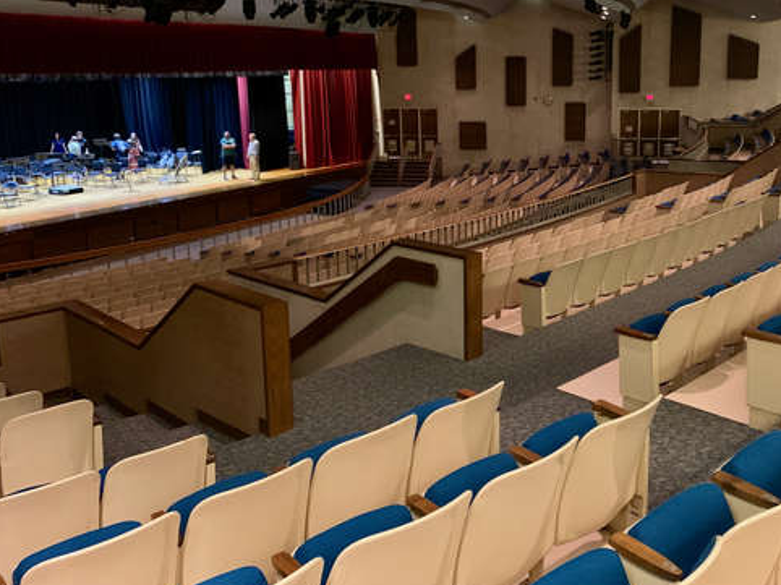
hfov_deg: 50.6
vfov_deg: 39.3
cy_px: 211
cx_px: 510
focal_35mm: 36
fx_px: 812
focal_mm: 4.25
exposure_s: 1/24
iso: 800
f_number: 1.8
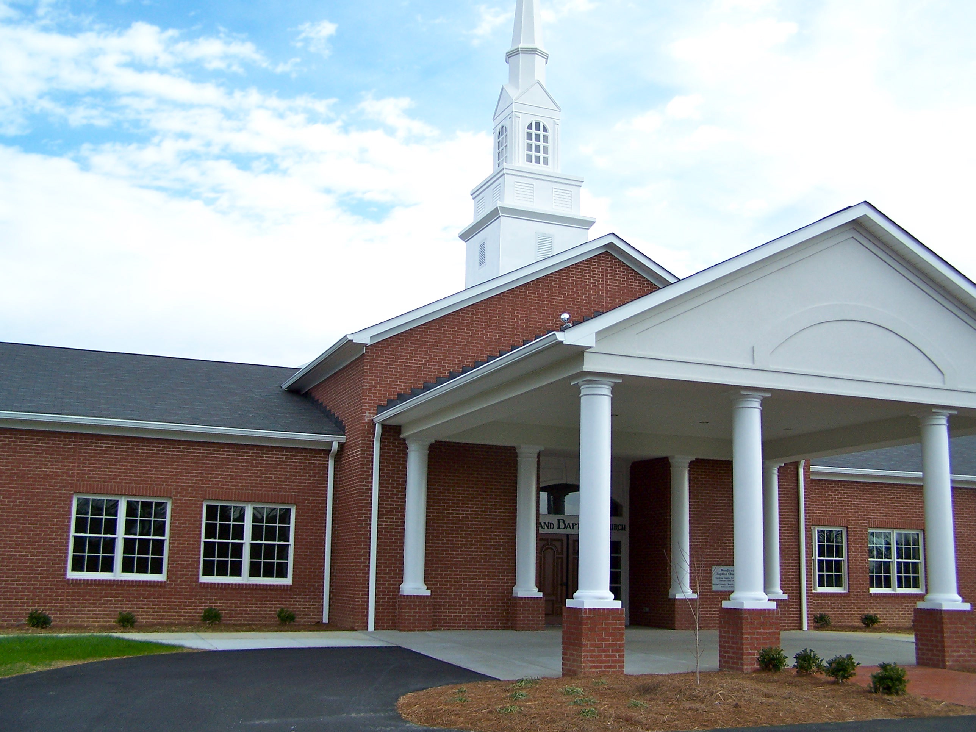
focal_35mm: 38
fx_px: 1071
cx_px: 488
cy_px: 366
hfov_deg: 49.0
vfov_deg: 37.7
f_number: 2.8
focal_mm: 6.3
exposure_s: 1/750
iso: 80
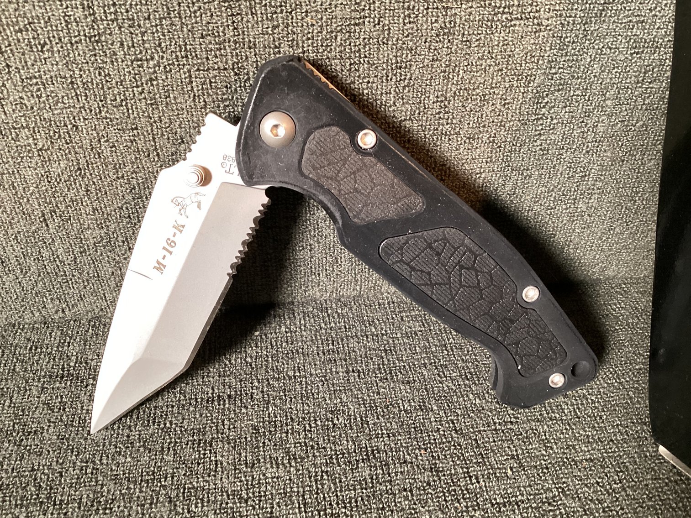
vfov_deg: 45.4
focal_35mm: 31
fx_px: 619
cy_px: 259
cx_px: 346
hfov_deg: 58.3
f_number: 2.4
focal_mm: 3.3
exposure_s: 1/33
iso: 250
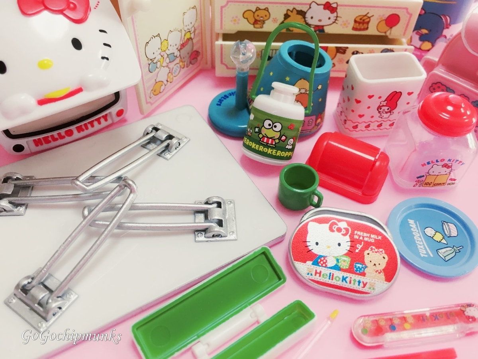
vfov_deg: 48.2
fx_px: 400
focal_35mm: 29
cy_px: 180
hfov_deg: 61.7
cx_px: 239
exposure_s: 1/30
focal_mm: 4.15
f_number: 2.2
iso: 40
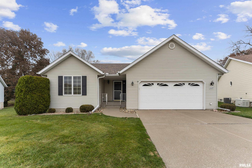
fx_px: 98
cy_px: 84
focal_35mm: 14
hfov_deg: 104.2
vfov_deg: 81.3
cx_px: 126
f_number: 4.5
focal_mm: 14
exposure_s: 1/50
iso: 80
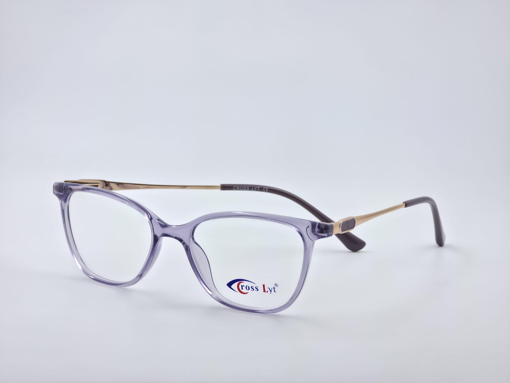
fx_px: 1694
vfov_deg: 12.9
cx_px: 255
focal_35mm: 115
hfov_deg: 17.1
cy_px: 192
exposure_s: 1/177
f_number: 3.4
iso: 32
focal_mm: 18.6
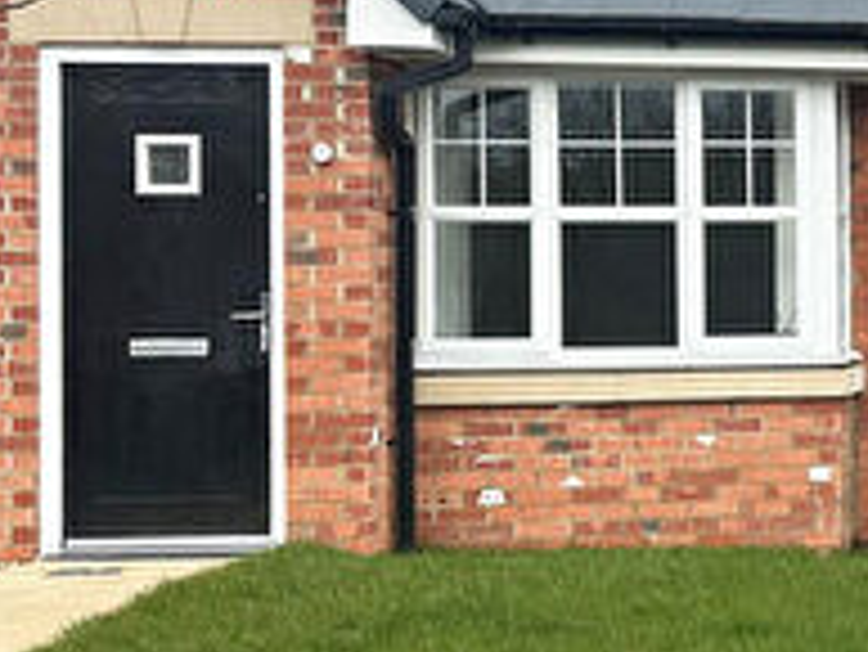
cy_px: 290
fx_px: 2183
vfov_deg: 17.0
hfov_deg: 19.4
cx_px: 1336
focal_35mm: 87
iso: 80
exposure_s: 1/1587
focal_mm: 6.86
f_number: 1.78
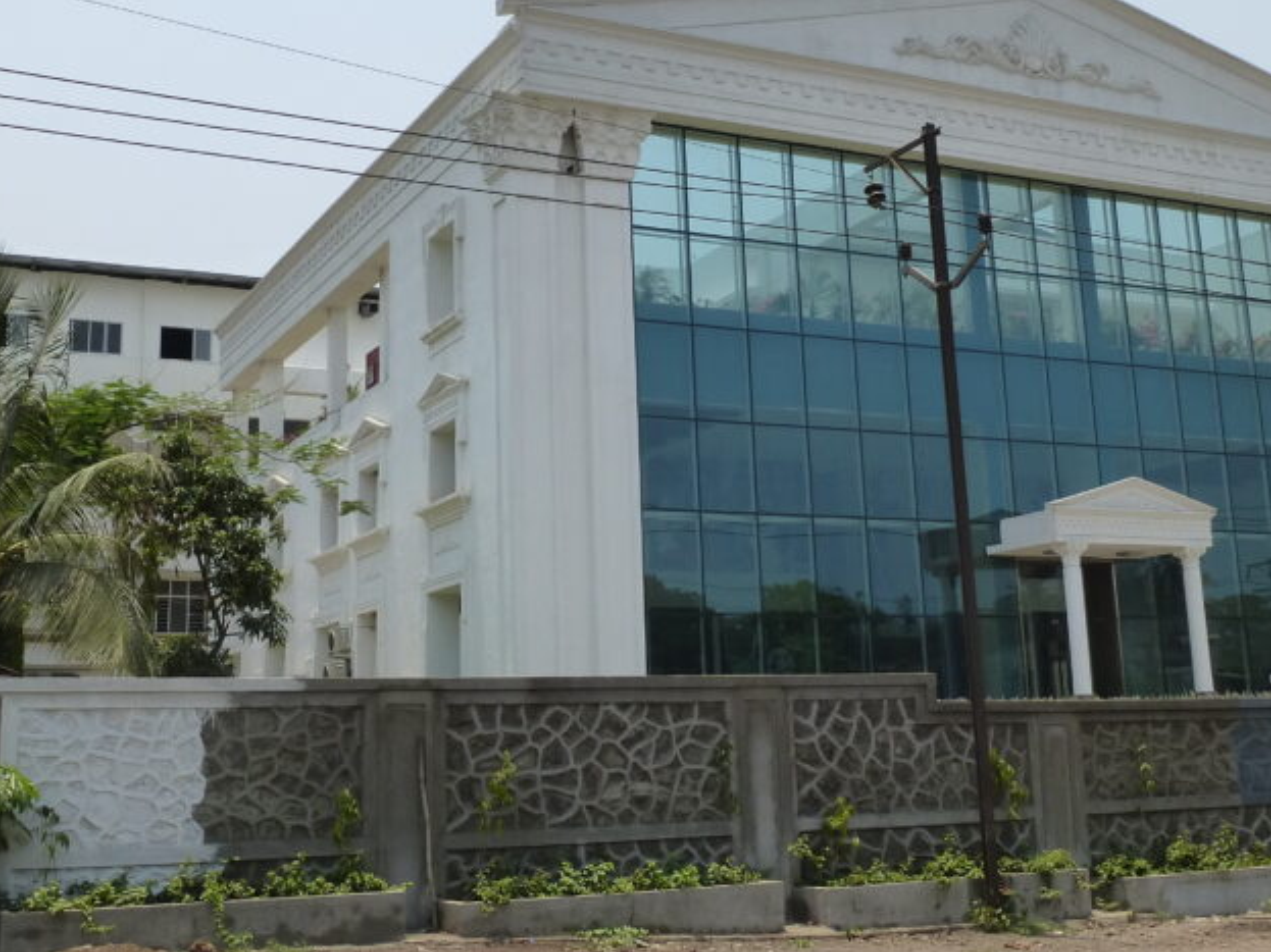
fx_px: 1689
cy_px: 340
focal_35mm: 46
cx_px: 634
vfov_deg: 31.3
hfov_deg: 41.2
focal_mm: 5
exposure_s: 1/1300
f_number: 4
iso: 160
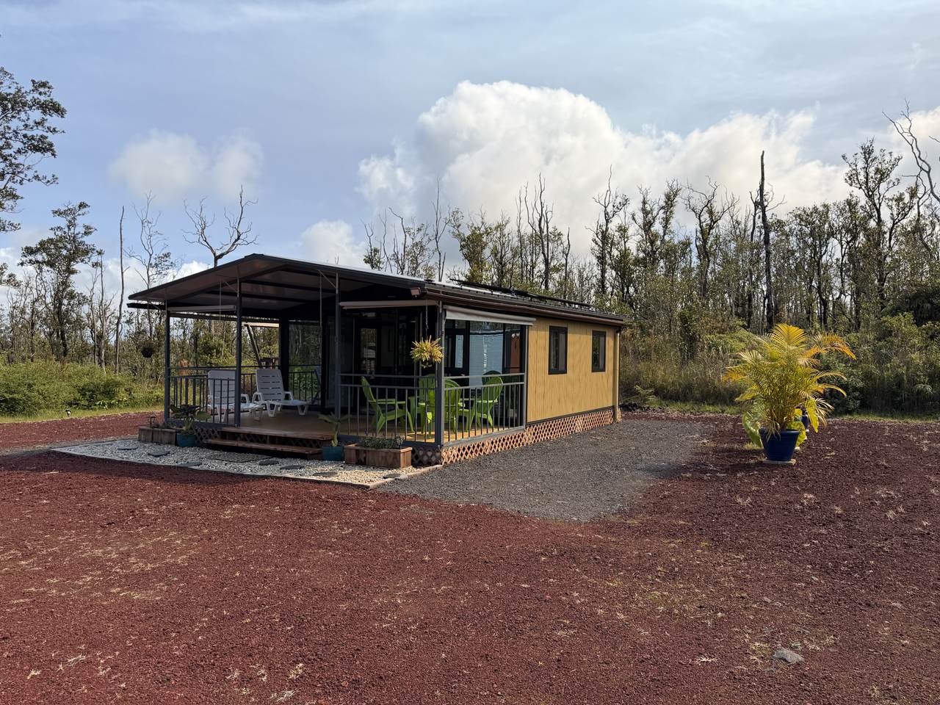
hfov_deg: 71.6
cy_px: 352
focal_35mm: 24
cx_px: 470
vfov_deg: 56.8
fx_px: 652
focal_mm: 6.76
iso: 80
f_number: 1.78
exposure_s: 1/4167
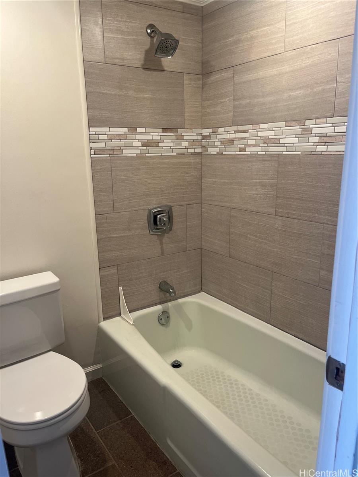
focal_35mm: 26
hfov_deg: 53.1
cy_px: 238
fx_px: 359
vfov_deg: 67.3
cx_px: 179
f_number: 1.6
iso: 100
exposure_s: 1/120
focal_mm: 5.1
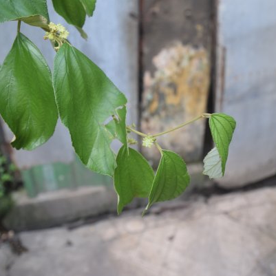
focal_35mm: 35
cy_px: 140
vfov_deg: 47.2
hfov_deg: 47.2
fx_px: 316
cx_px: 143
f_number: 6.3
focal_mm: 18
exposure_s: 1/160
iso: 400
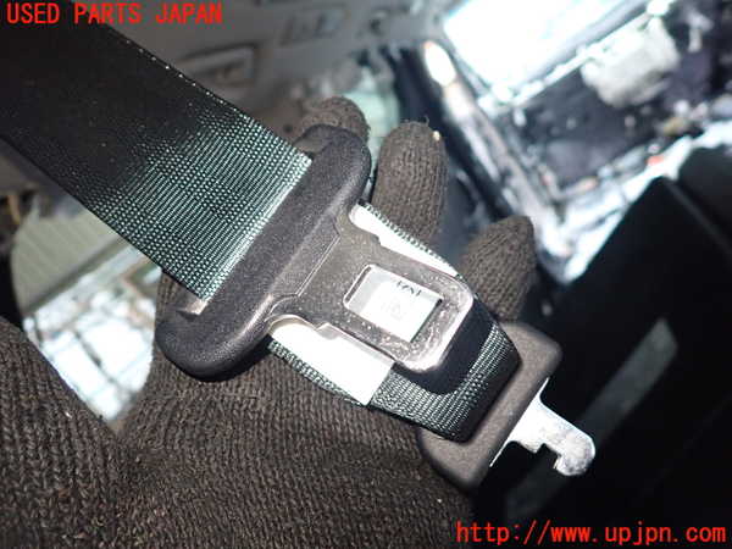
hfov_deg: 69.4
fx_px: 529
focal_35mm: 25
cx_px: 366
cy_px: 274
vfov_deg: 54.9
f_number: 2
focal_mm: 4.5
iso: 500
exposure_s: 1/30
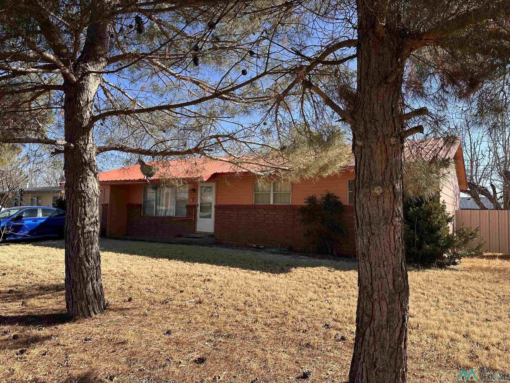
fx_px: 354
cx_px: 255
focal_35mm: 24
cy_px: 192
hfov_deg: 71.6
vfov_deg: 56.8
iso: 80
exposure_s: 1/2155
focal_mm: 6.86
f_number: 1.78
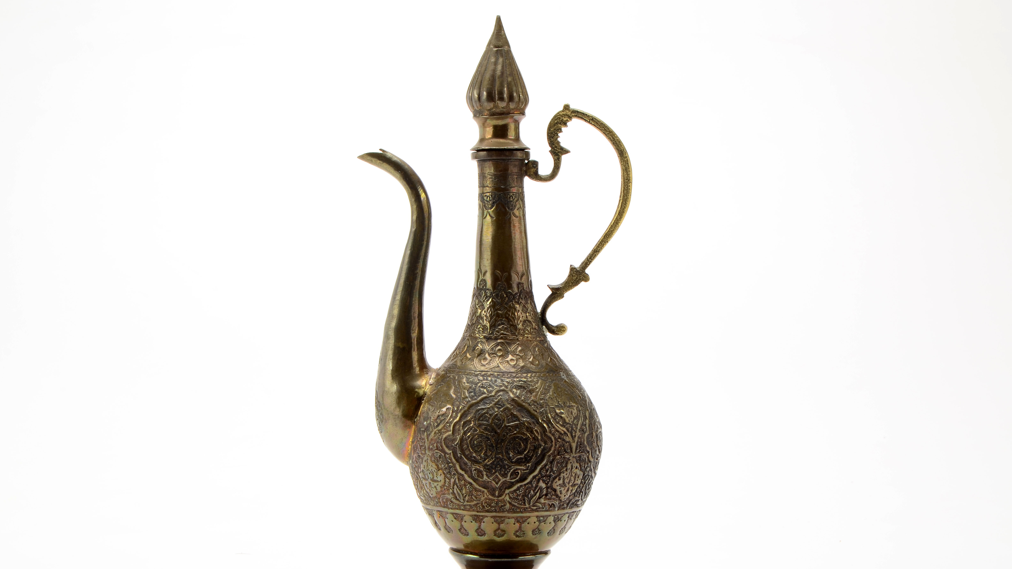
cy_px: 329
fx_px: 1771
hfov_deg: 31.9
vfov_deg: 18.2
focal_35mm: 66
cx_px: 507
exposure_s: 1/160
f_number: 18
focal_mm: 42
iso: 100
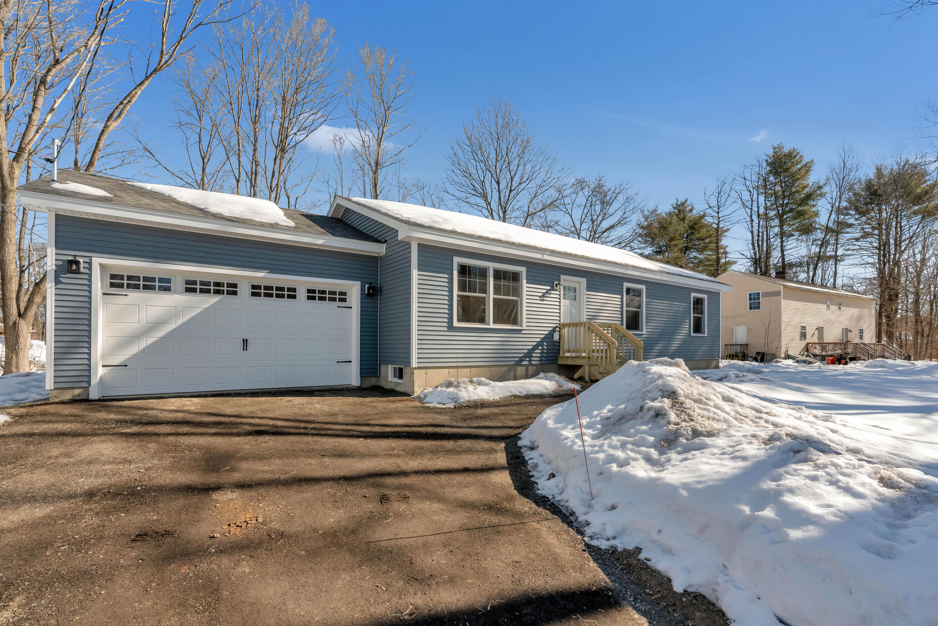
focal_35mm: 16
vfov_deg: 73.8
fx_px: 417
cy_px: 313
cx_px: 469
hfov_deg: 96.7
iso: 800
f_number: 8
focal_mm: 16
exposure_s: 1/2000
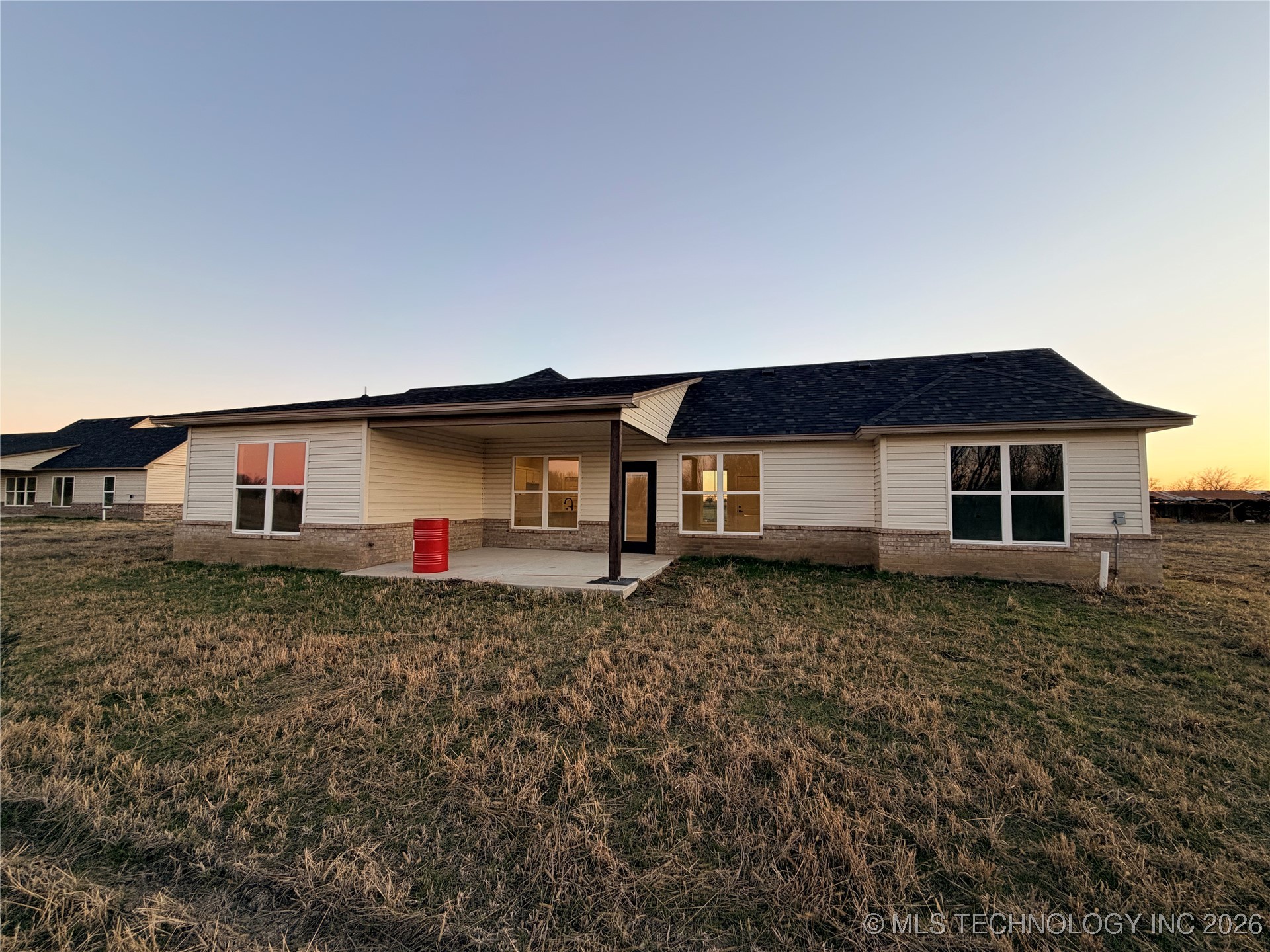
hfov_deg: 102.1
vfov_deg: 85.7
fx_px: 514
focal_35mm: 14
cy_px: 476
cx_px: 635
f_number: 2.2
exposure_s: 1/121
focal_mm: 2.22
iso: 80
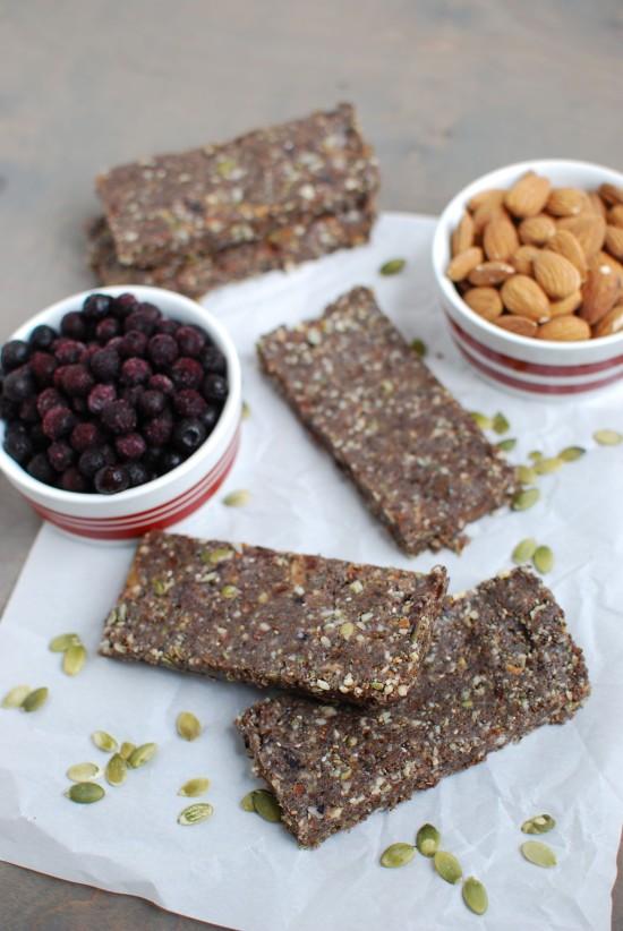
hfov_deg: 25.8
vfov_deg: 37.8
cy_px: 466
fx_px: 1359
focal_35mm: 52
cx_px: 312
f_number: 3.2
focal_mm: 35
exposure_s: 1/125
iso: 200
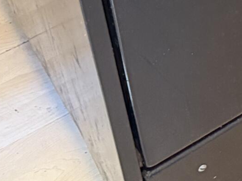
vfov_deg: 9.2
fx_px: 957
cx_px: 397
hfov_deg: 13.3
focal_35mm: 137
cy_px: -314
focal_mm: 6.76
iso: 640
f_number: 1.78
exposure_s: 1/42
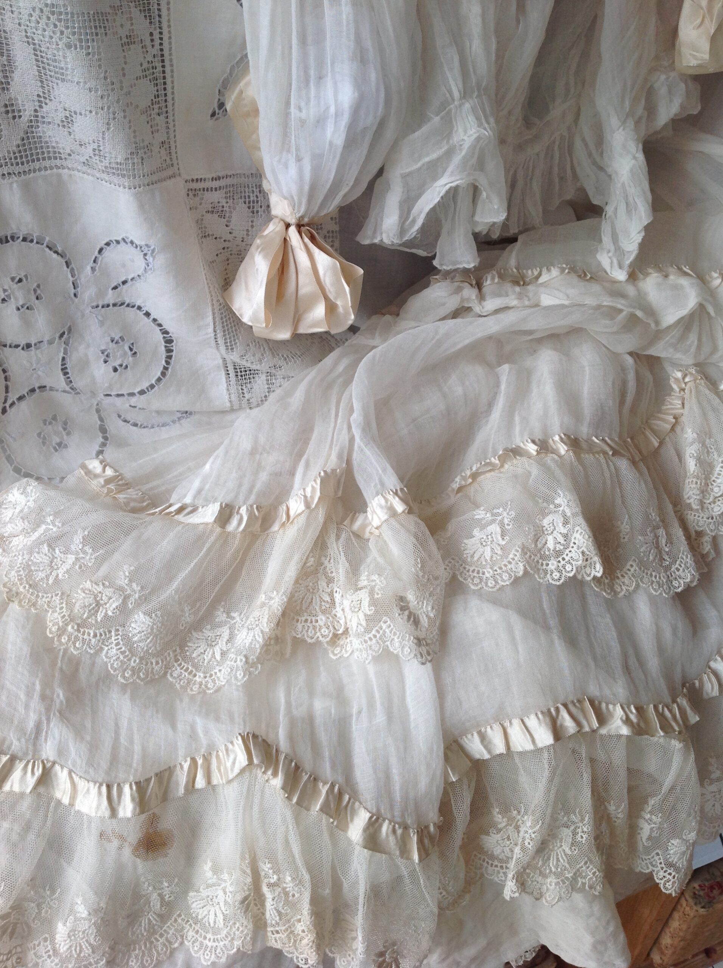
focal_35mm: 35
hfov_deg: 40.6
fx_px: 977
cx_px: 362
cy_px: 484
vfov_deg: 52.7
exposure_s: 1/214
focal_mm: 4.28
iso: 50
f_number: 2.4
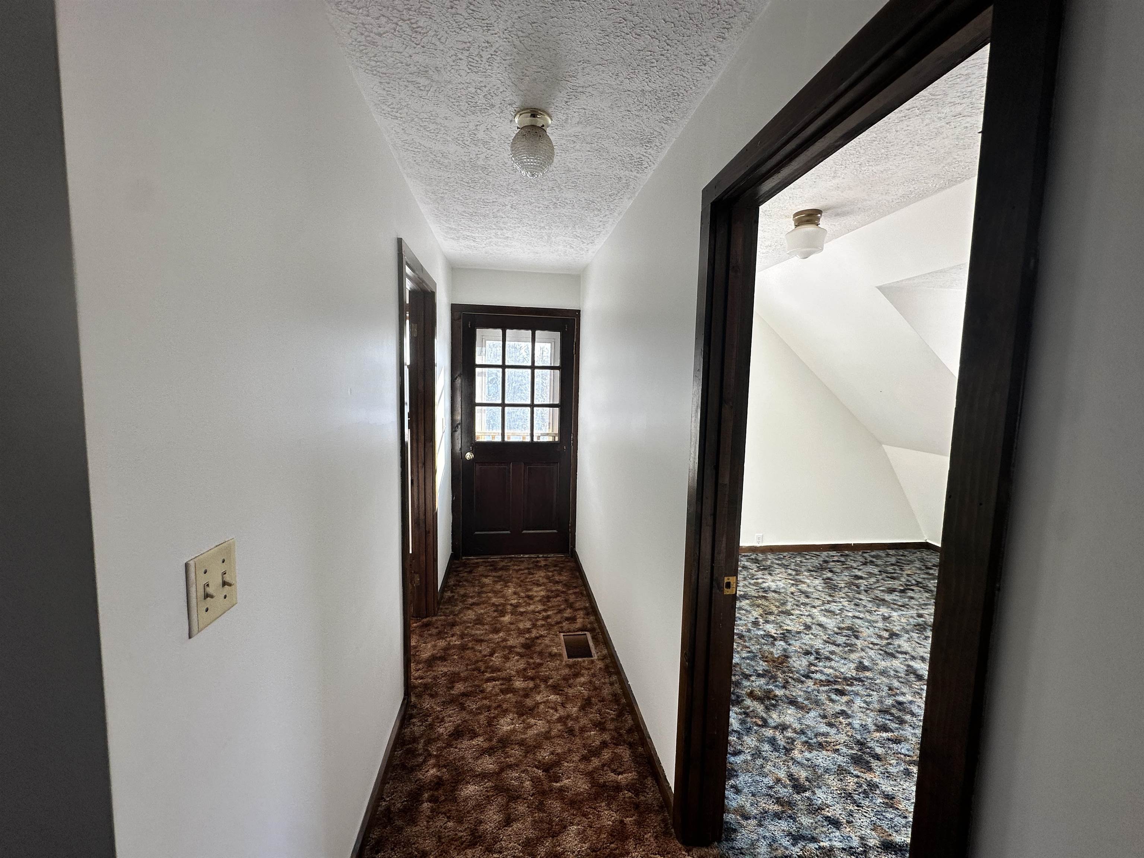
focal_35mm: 14
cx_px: 572
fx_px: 463
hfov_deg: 102.1
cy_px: 429
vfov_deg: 85.7
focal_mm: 2.22
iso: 40
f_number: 2.2
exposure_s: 1/99
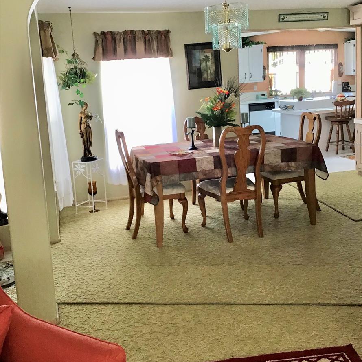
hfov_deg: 44.9
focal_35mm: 37
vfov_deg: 44.7
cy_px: 145
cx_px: 183
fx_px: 438
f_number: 2.4
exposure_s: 1/30
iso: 64
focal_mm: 3.3
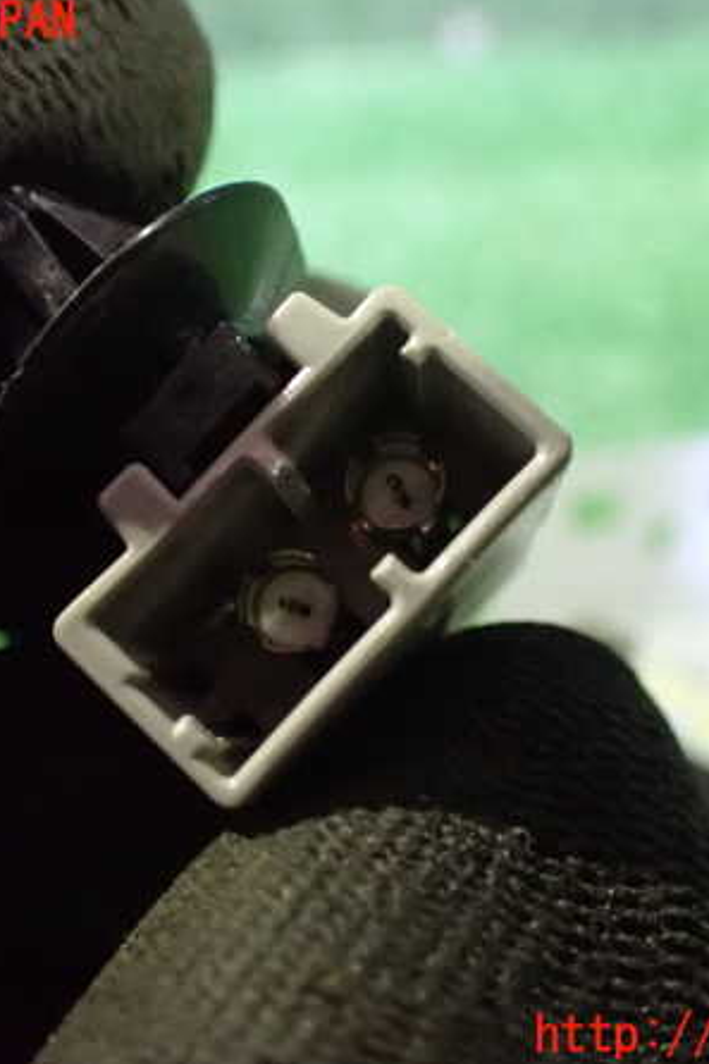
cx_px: 358
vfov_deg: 46.4
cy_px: 530
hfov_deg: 31.9
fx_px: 1242
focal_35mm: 42
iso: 1600
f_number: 2.3
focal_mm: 5.4
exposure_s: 1/30
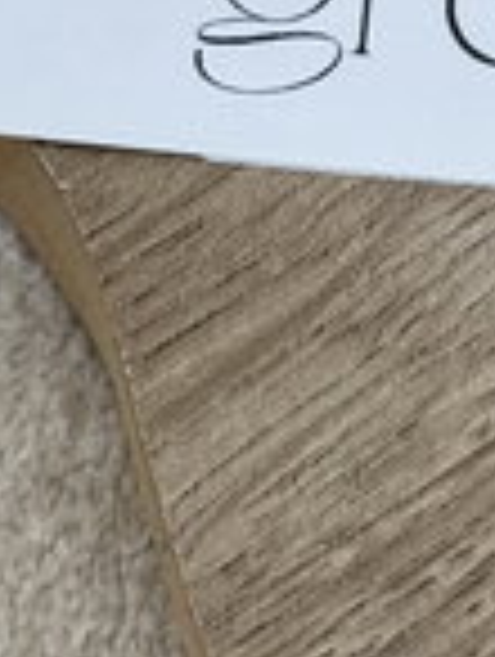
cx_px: 531
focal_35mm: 175
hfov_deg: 8.4
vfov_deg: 11.0
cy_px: -227
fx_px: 3327
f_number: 1.78
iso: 64
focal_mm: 6.76
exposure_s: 1/100
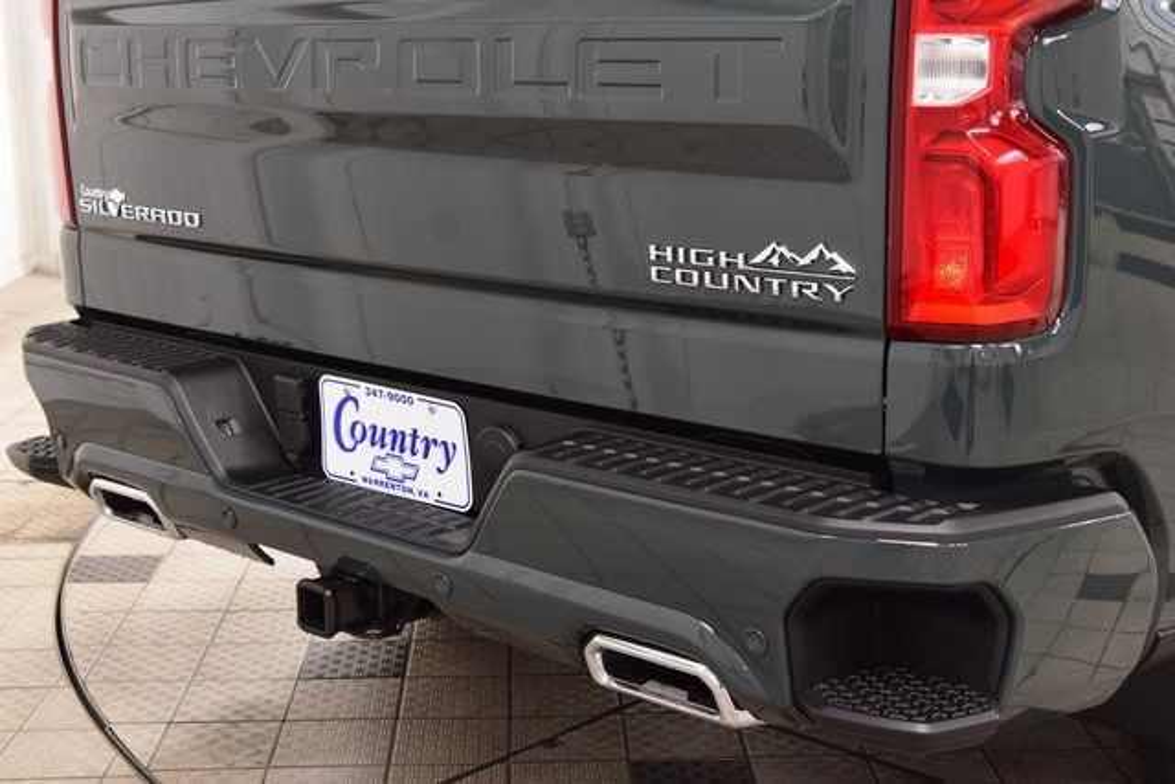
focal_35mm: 54
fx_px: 1763
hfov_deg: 36.9
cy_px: 392
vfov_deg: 25.1
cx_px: 588
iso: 1100
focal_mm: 36
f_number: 6.3
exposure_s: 1/15
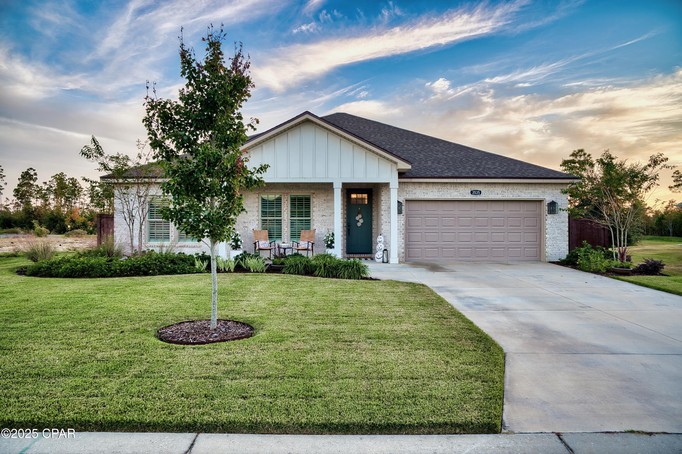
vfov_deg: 53.1
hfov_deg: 73.8
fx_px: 454
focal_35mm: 24
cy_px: 227
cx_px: 341
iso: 100
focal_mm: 24
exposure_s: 1/320
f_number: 5.6
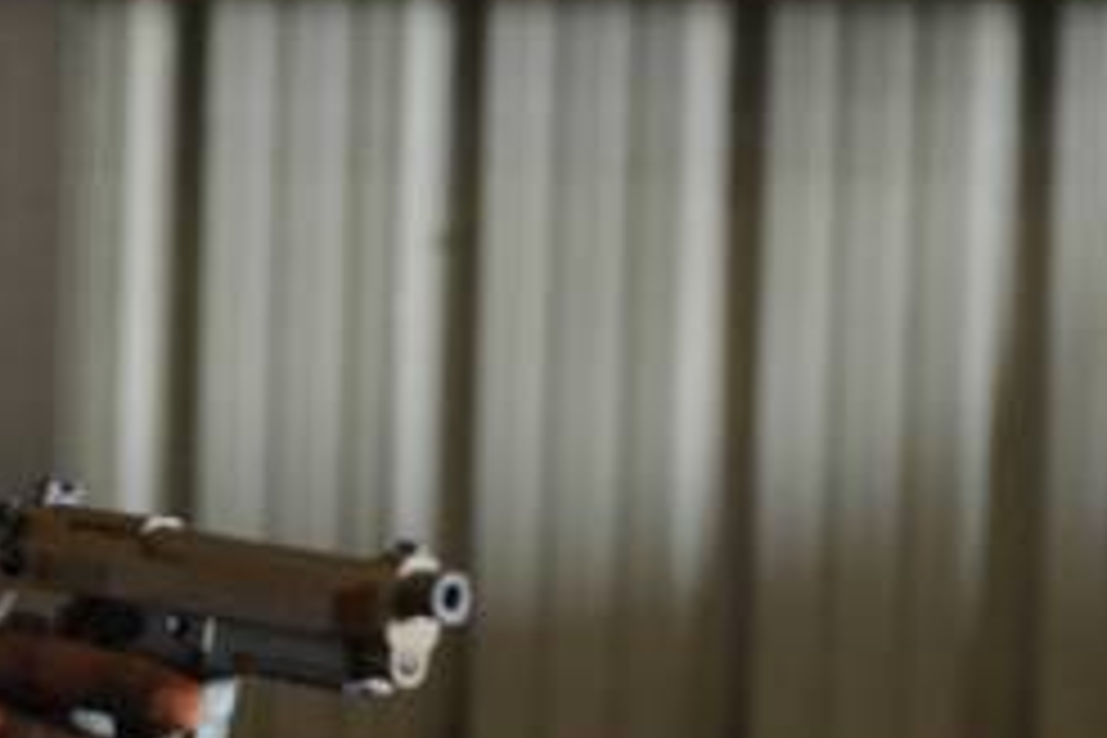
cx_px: 153
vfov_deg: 6.2
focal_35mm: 222
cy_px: 668
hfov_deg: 9.2
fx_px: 6826
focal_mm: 70
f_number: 4.5
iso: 1600
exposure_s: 1/125
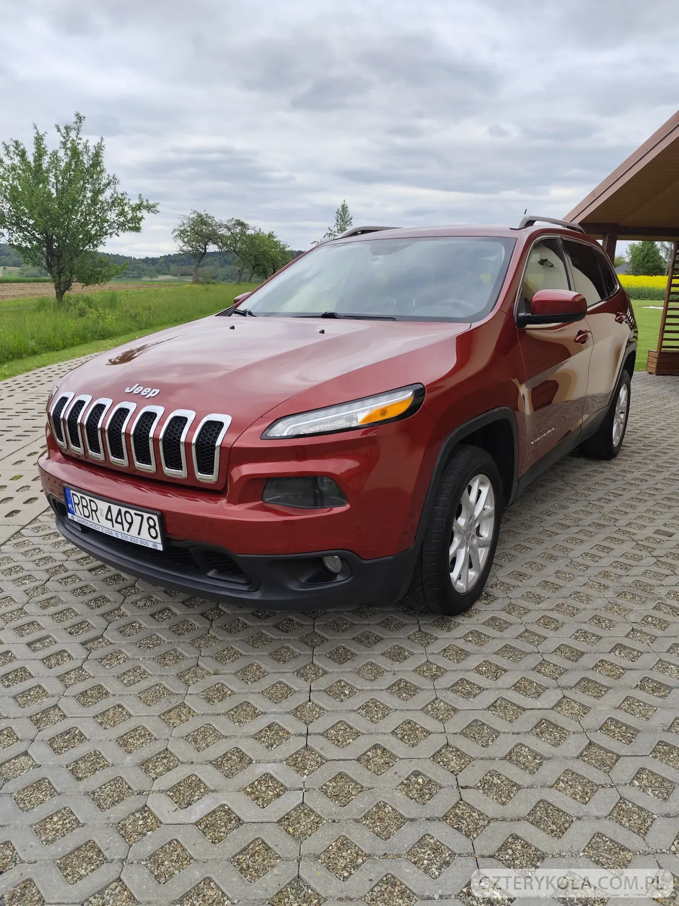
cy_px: 453
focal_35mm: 23
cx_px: 340
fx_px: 602
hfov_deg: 58.9
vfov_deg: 73.9
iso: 50
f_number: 1.65
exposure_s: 1/630
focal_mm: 6.14
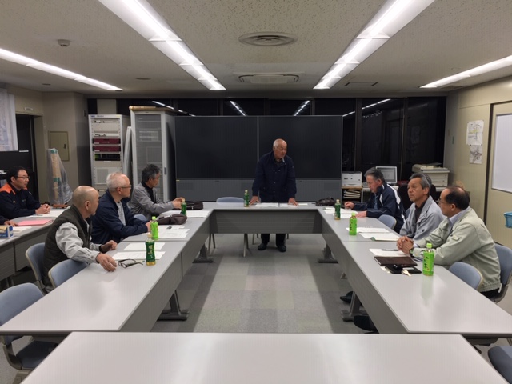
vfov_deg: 48.2
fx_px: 429
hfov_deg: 61.7
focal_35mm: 29
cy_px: 192
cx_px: 256
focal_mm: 4.15
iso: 32
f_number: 2.2
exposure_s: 1/60
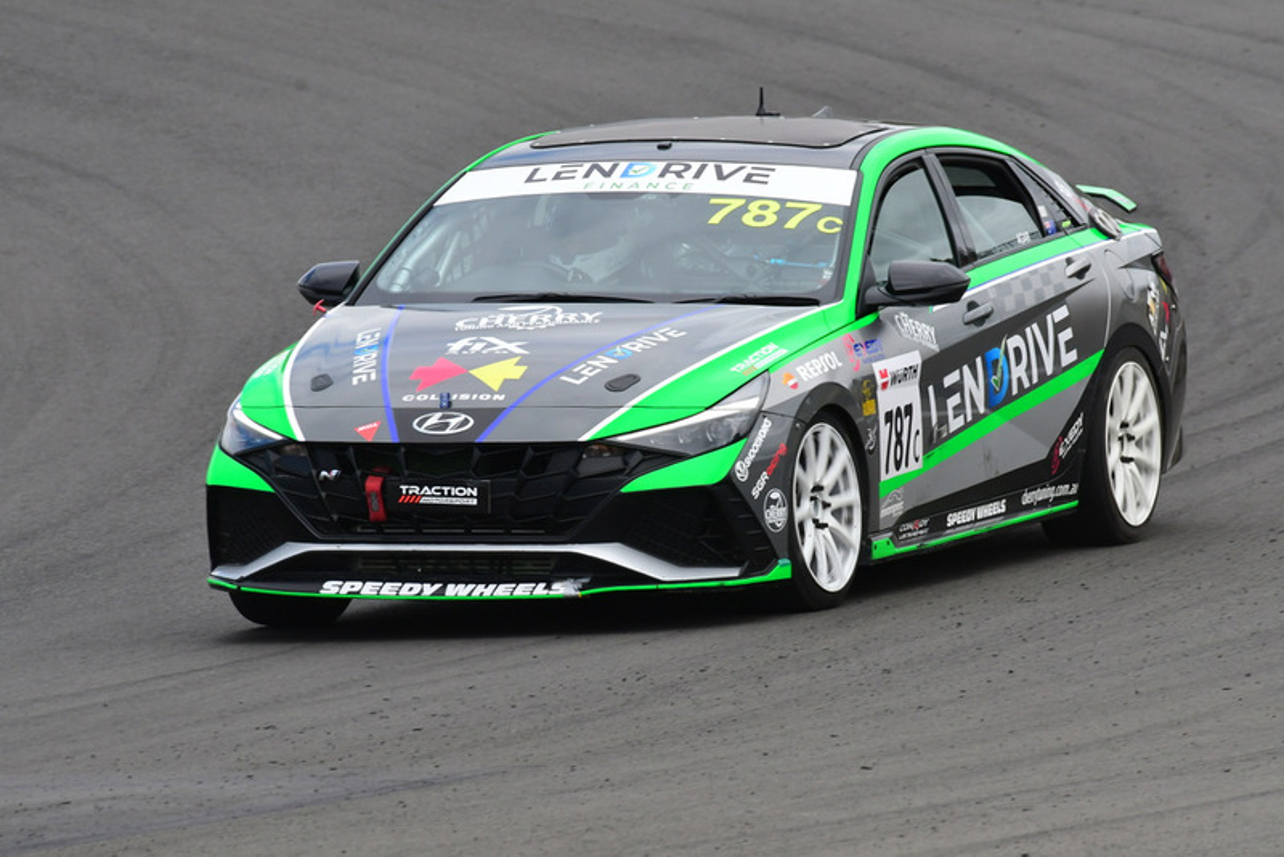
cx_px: 642
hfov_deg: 2.7
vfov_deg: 1.8
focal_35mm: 750
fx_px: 26758
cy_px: 428
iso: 800
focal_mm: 500
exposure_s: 1/640
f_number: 11
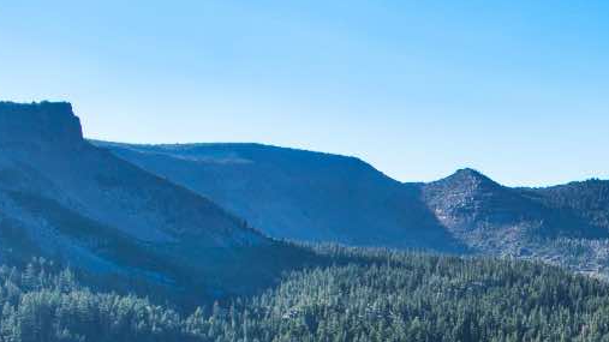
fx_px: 1082
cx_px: 646
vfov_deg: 17.7
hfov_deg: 28.9
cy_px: 305
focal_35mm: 67
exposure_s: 1/320
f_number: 10
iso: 400
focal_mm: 18
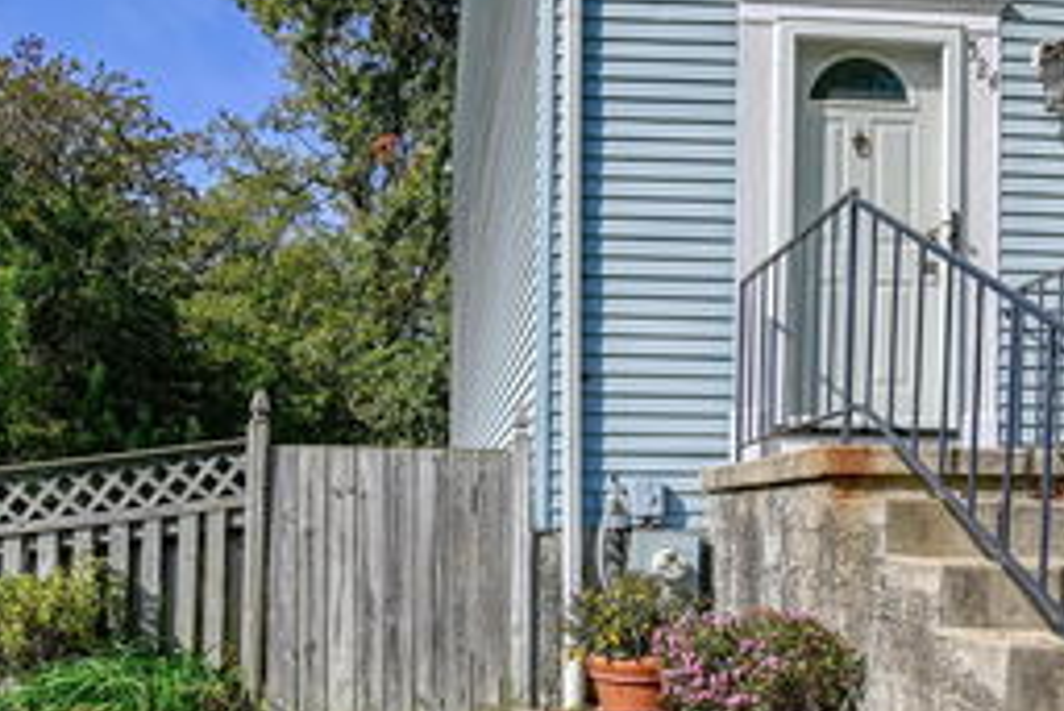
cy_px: 464
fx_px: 887
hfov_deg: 61.5
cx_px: 436
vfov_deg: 43.2
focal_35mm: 30
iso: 100
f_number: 7.1
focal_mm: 16
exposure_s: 1/400
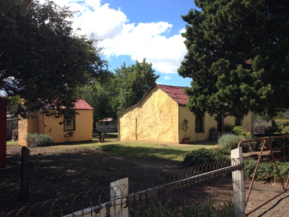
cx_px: 144
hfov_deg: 52.6
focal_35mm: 35
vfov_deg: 40.7
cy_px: 108
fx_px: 292
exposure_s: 1/1104
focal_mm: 4.28
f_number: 2.4
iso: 50
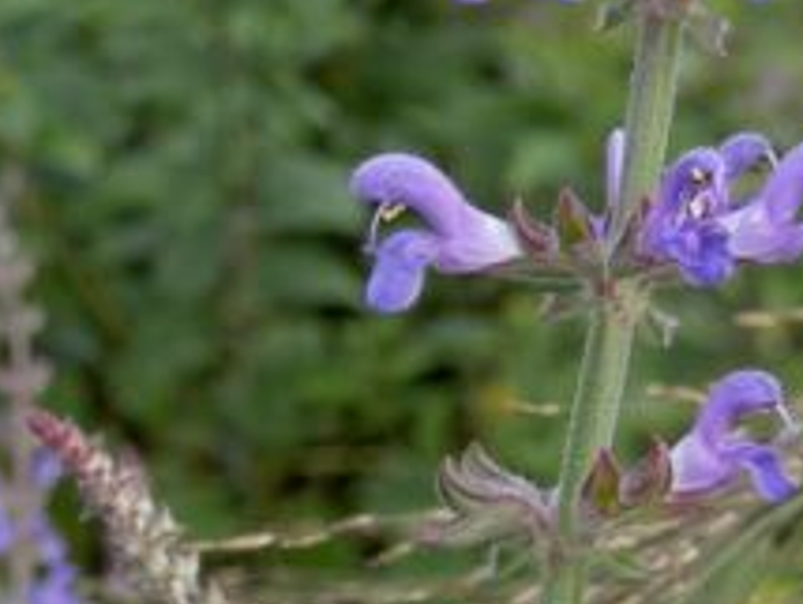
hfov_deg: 14.3
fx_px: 3182
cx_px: 649
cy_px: -114
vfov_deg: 10.7
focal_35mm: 137
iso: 100
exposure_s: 1/189
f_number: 3.3
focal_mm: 11.3
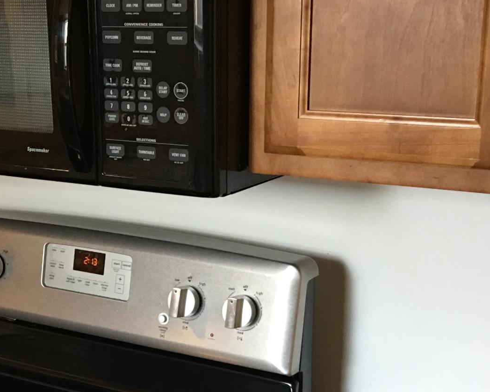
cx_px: 19
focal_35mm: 81
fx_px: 1175
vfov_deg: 18.5
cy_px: 380
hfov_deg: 22.8
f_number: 2.2
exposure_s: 1/15
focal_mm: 4.15
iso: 64
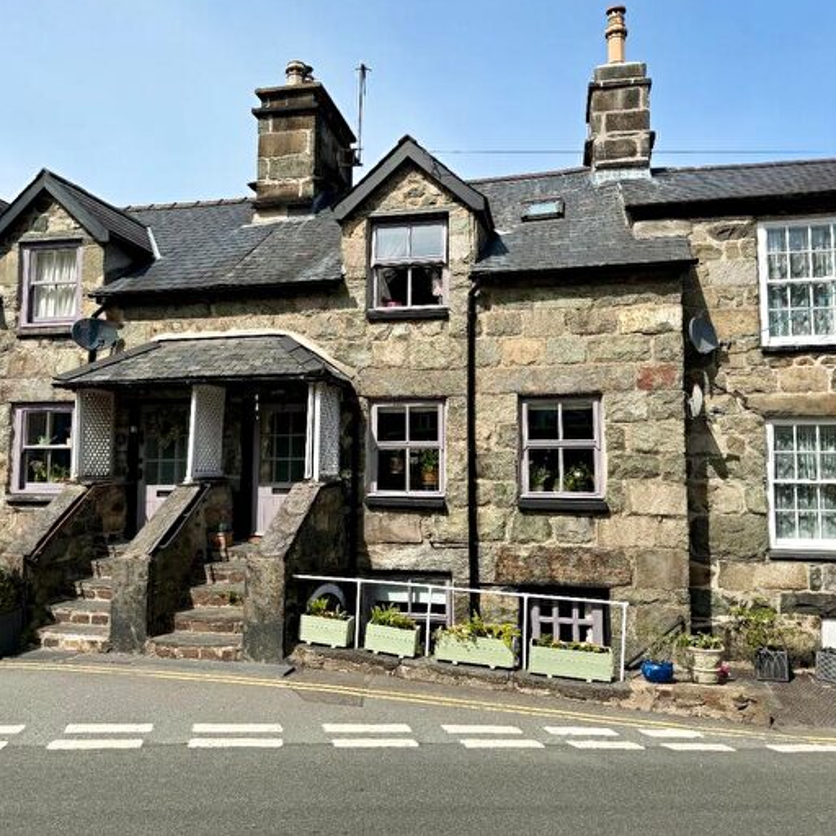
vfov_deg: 55.6
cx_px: 413
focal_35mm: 29
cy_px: 409
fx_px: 792
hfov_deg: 55.6
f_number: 1.78
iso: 80
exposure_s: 1/4673
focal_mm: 6.76
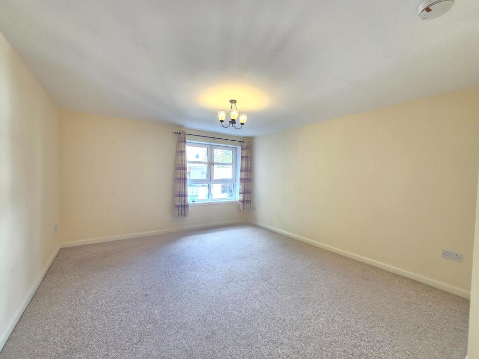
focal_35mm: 13
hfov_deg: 106.2
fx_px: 180
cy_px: 180
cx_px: 240
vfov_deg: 89.9
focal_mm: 2.2
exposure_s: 1/50
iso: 100
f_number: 2.2
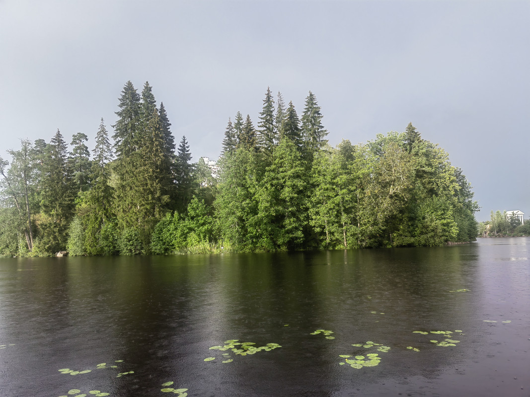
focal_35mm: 26
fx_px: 398
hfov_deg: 67.3
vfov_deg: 53.1
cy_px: 198
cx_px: 265
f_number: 1.9
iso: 50
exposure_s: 1/153
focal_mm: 5.52
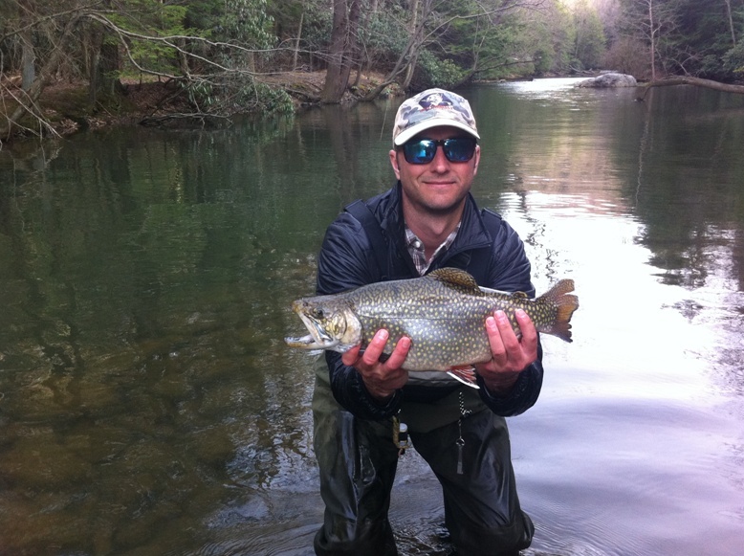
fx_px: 773
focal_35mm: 36
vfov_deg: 39.6
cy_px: 271
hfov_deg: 51.4
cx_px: 382
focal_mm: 3.85
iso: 125
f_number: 2.8
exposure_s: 1/120
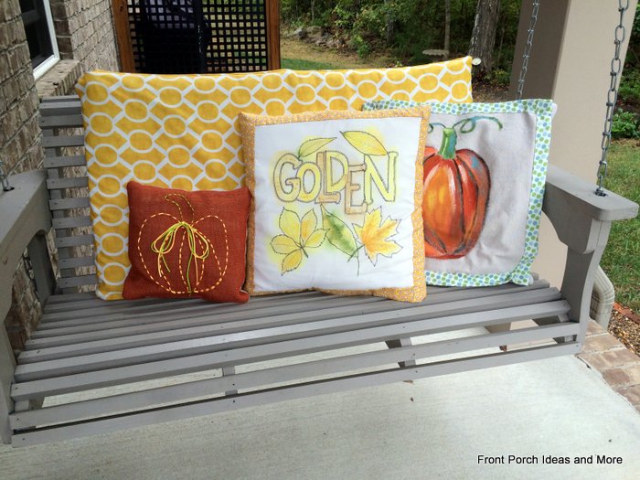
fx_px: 536
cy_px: 240
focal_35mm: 29
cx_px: 320
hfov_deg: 61.7
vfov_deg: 48.2
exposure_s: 1/120
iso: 50
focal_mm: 4.15
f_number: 2.2
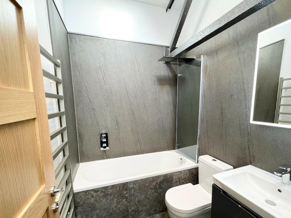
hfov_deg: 98.1
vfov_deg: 81.3
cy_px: 124
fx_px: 126
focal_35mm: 15
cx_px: 149
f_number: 1.8
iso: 200
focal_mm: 1.57
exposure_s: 1/100
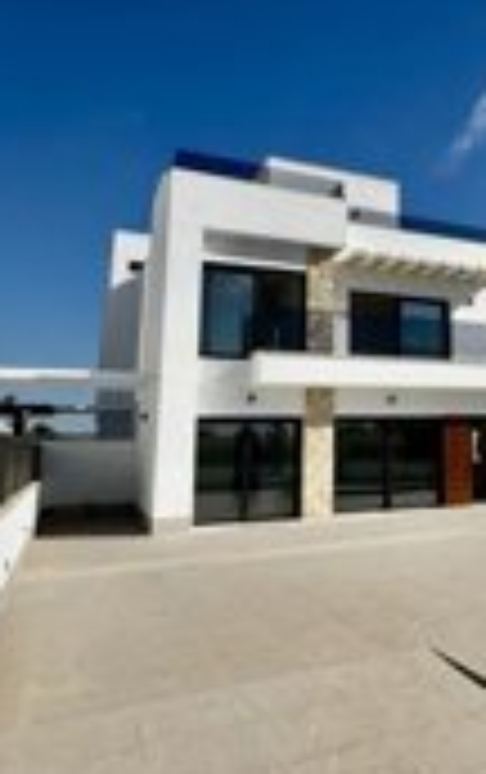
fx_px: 655
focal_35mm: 31
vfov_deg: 60.8
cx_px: 468
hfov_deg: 37.1
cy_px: 324
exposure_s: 1/3906
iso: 40
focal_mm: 2.22
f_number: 2.2
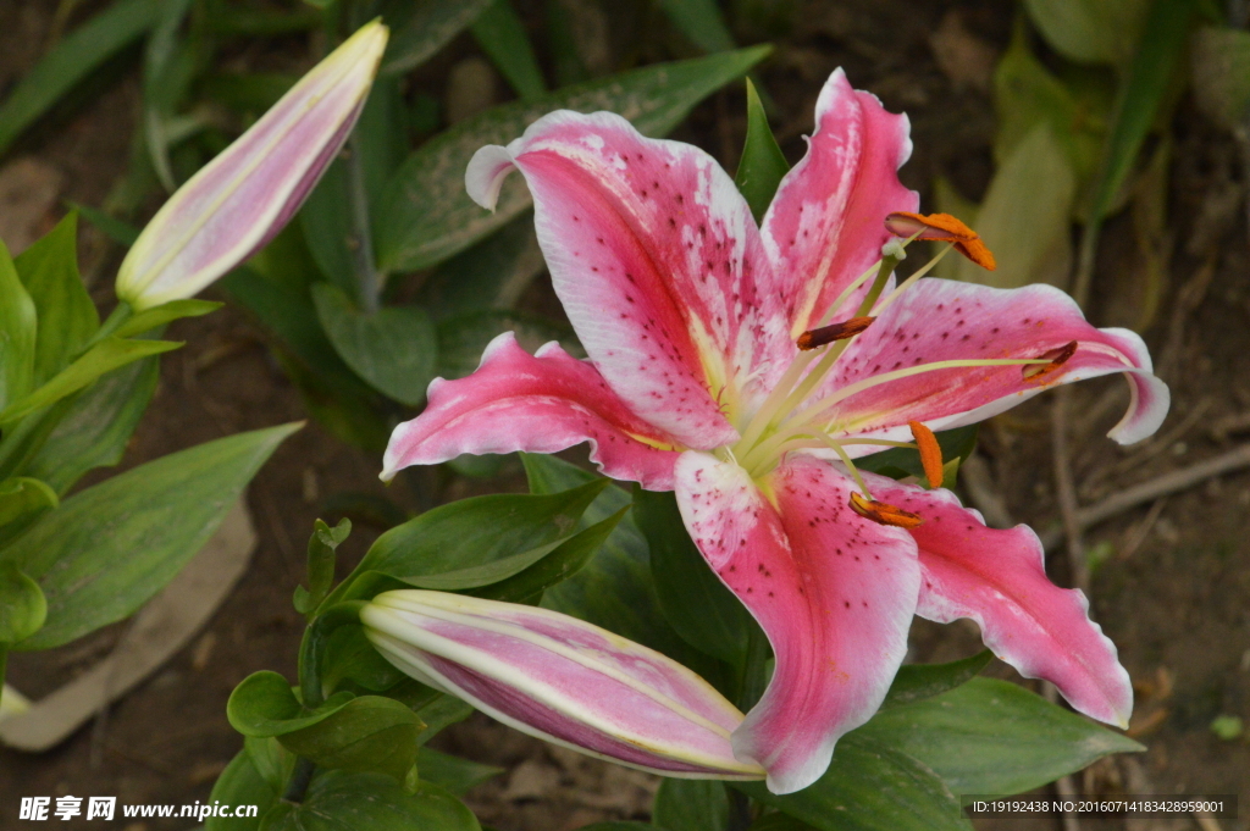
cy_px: 416
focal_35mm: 218
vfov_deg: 6.3
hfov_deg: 9.5
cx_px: 625
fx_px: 7546
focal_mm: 145
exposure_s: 1/250
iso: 2000
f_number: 18
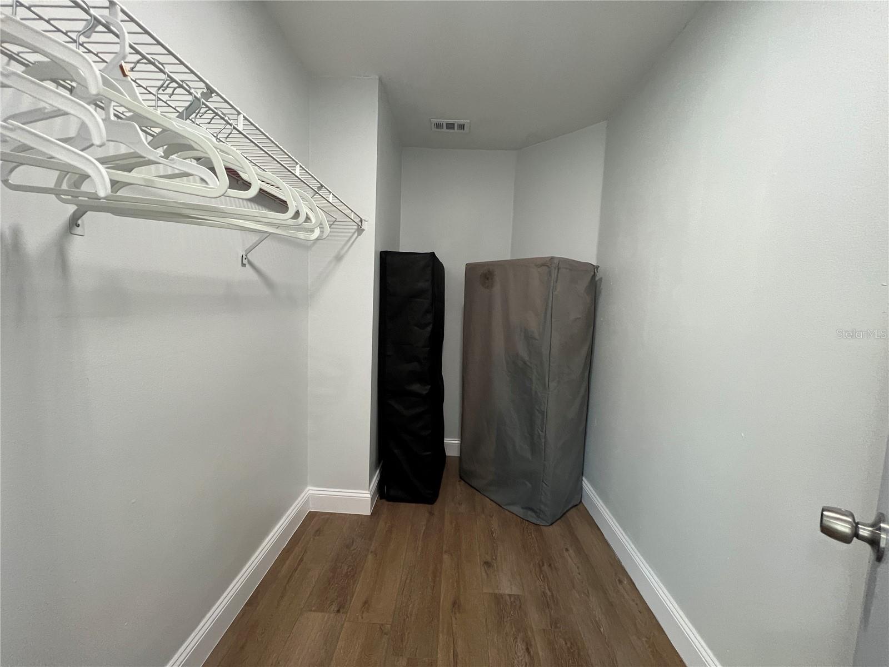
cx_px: 444
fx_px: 334
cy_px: 334
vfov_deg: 89.9
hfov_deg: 106.2
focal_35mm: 13
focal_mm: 1.57
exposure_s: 1/60
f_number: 1.8
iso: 320
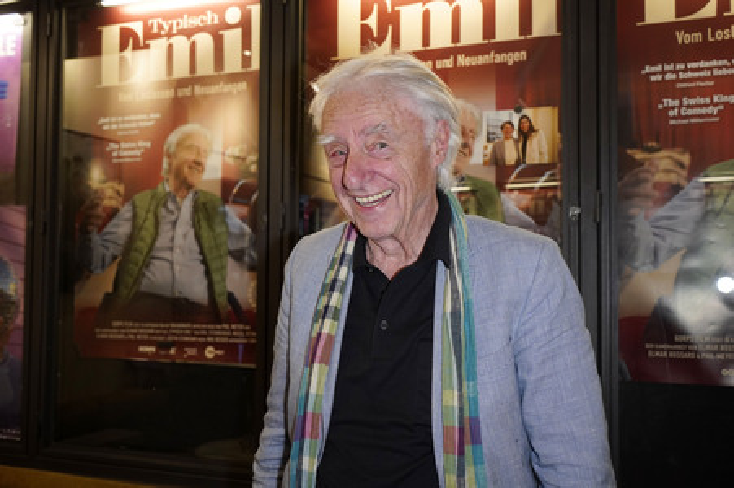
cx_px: 367
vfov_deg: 35.0
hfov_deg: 50.7
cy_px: 244
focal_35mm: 38
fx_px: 774
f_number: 5.6
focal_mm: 38
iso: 2000
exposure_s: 1/100
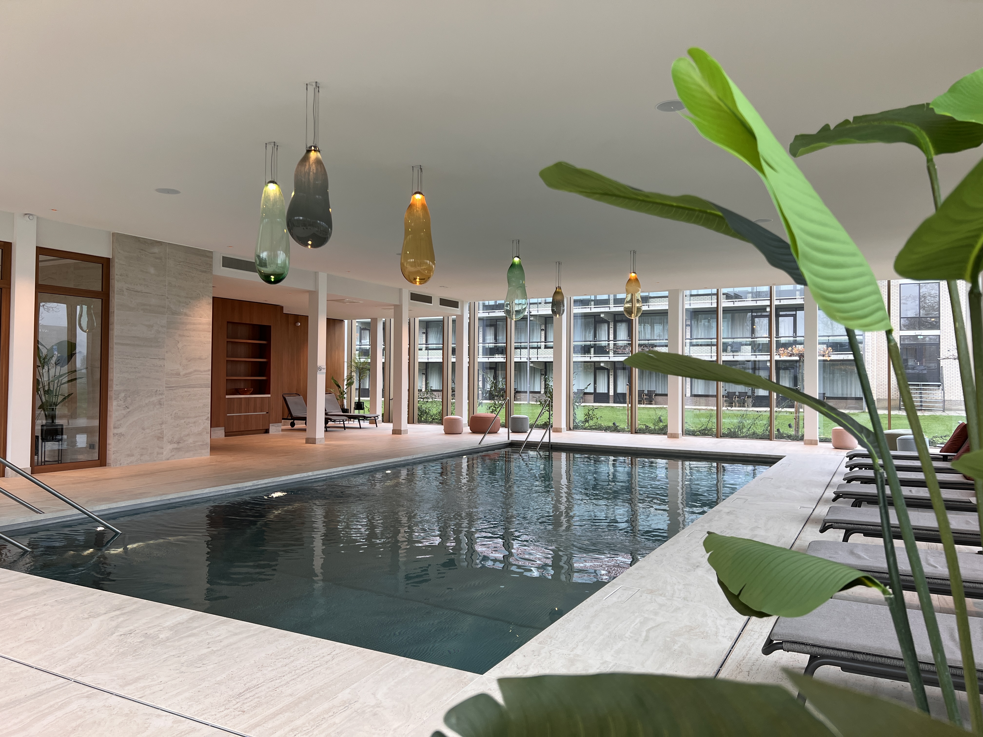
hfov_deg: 67.3
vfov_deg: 53.1
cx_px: 492
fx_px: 738
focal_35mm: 26
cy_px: 368
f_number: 1.5
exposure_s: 1/100
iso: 50
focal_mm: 5.7
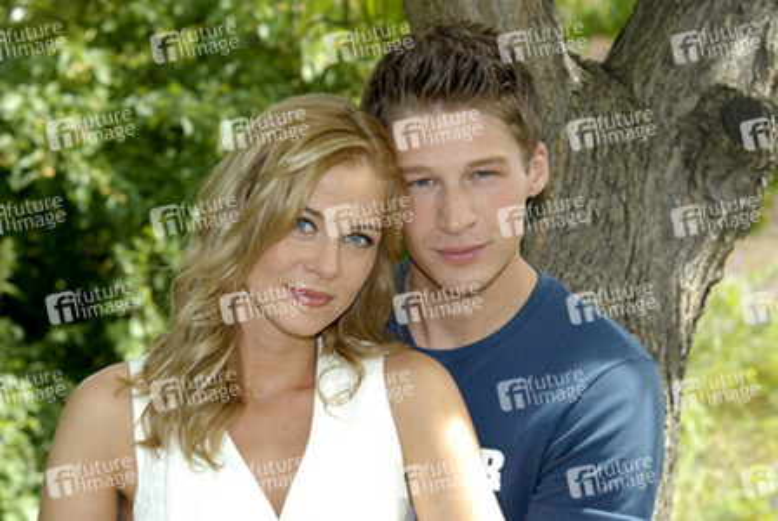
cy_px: 260
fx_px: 2272
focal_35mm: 105
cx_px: 389
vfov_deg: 13.1
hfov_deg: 19.4
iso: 400
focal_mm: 70
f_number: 7.1
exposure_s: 1/200
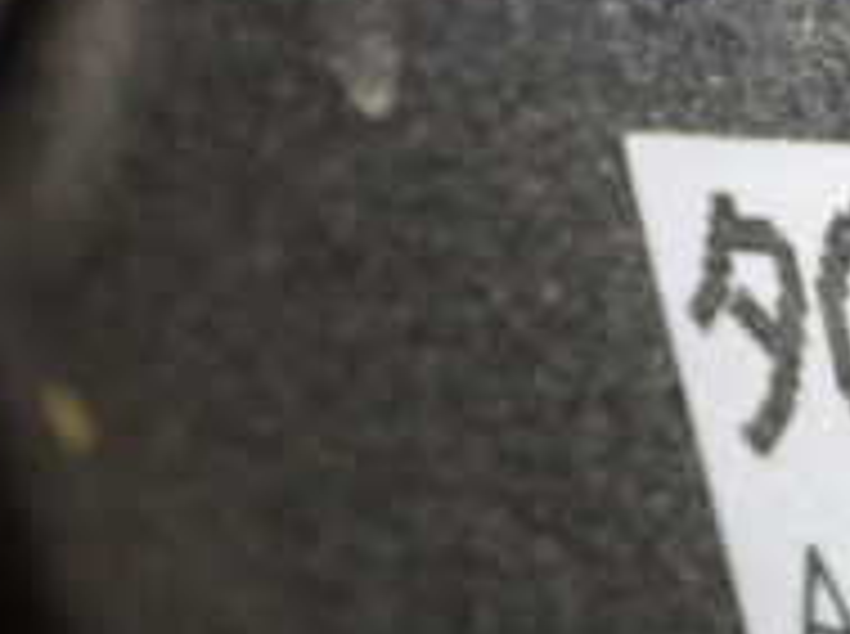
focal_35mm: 140
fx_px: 3431
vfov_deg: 10.5
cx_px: 1273
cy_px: 513
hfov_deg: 13.3
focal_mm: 7.84
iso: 500
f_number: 2.9
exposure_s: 1/40
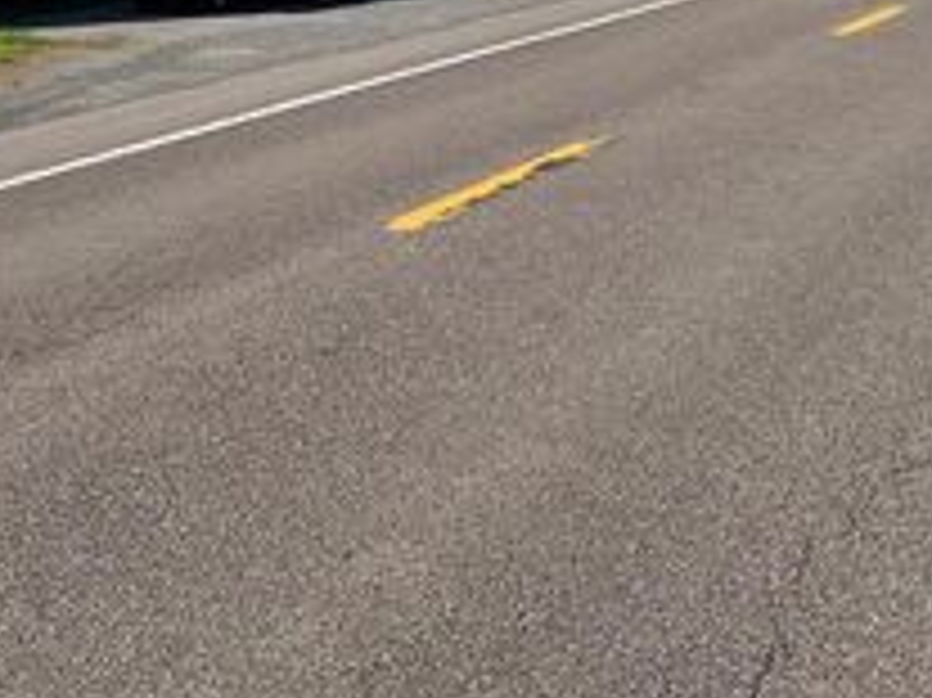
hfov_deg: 25.8
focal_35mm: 70
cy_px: -20
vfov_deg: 20.3
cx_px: -86
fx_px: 1884
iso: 16
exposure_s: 1/1912
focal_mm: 3
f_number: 1.8
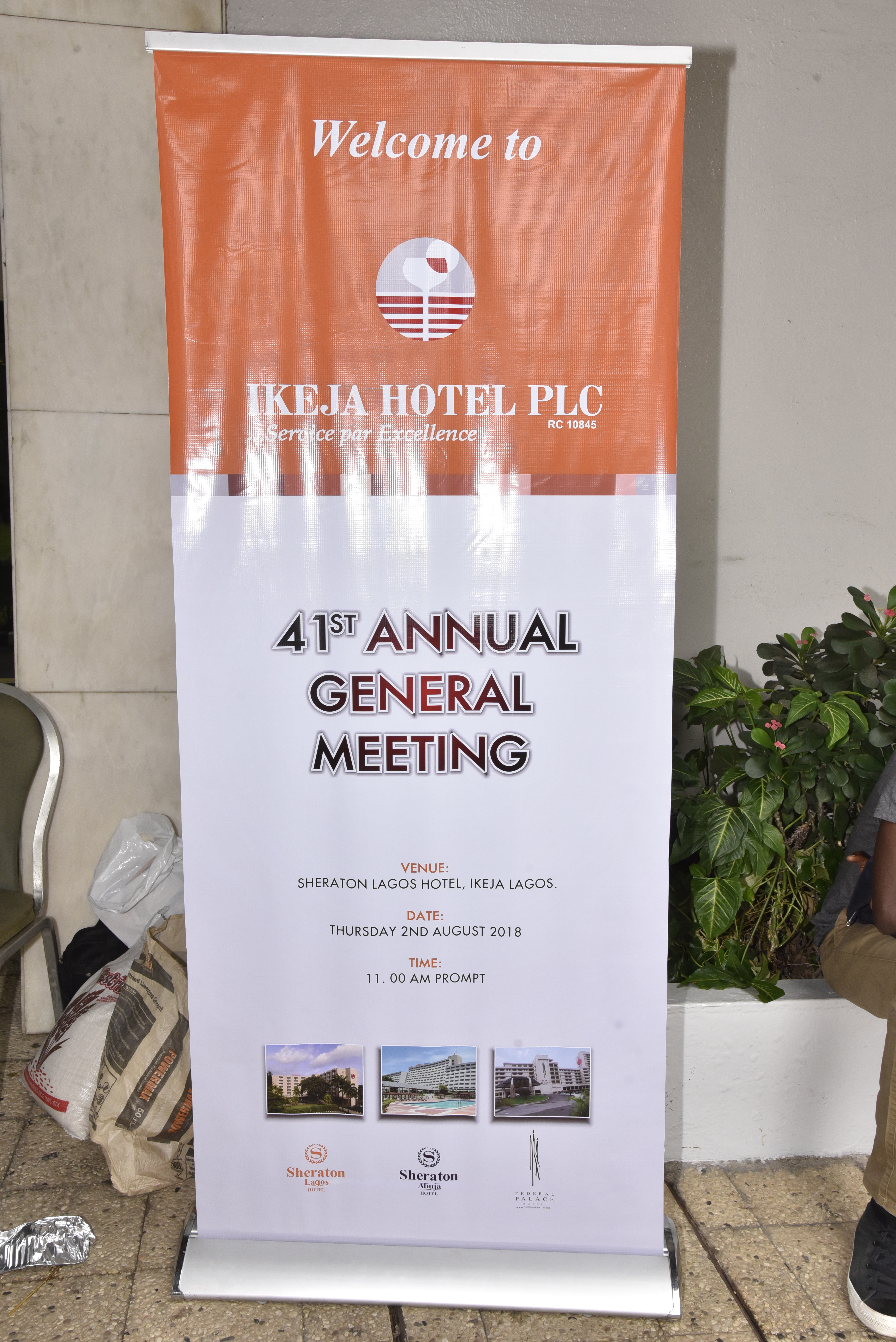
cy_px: 671
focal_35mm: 32
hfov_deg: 41.1
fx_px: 1193
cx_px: 448
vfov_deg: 58.7
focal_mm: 32
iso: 1600
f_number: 11
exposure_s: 1/200
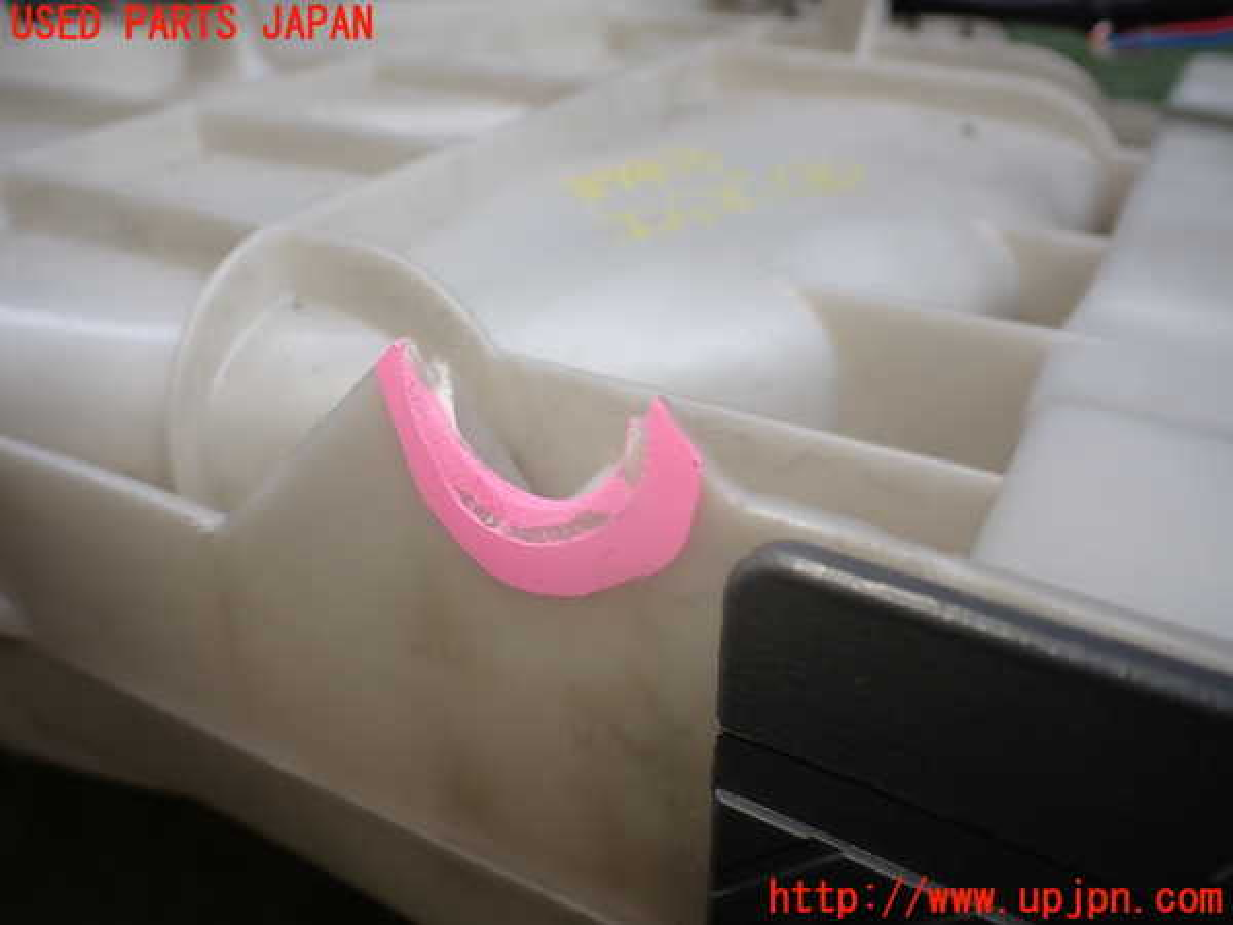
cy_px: 462
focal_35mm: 30
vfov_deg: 46.8
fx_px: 1069
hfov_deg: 60.0
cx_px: 616
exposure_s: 1/125
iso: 160
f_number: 2.3
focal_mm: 5.4
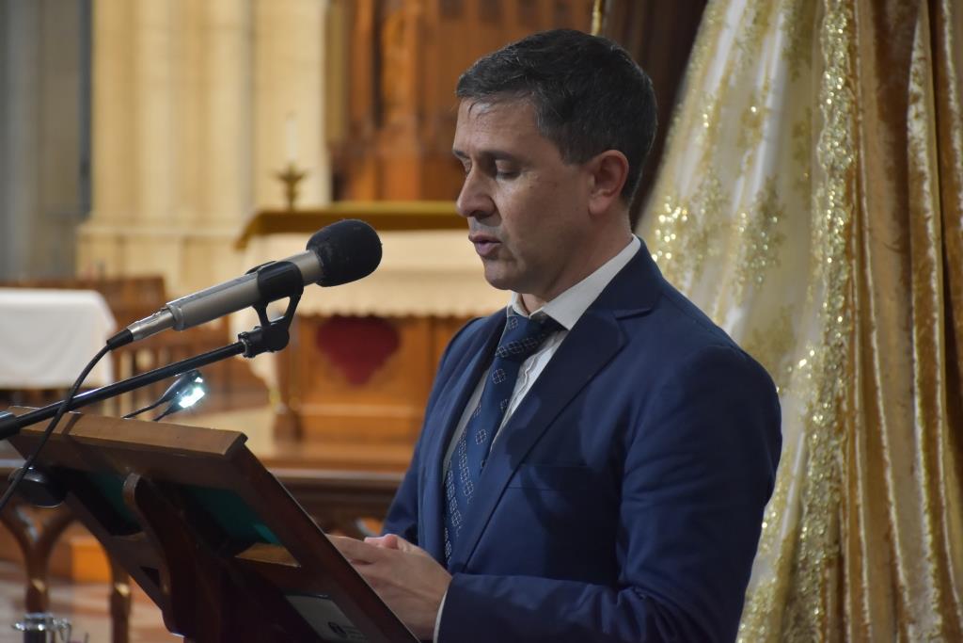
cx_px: 482
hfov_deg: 14.4
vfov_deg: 9.6
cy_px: 322
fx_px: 3812
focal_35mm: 142
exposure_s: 1/20
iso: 2000
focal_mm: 95
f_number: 5.3
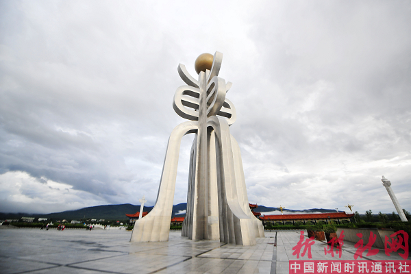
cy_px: 137
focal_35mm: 14
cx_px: 206
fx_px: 160
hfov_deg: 104.3
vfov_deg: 81.2
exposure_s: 1/160
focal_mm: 14
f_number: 2.8
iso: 500
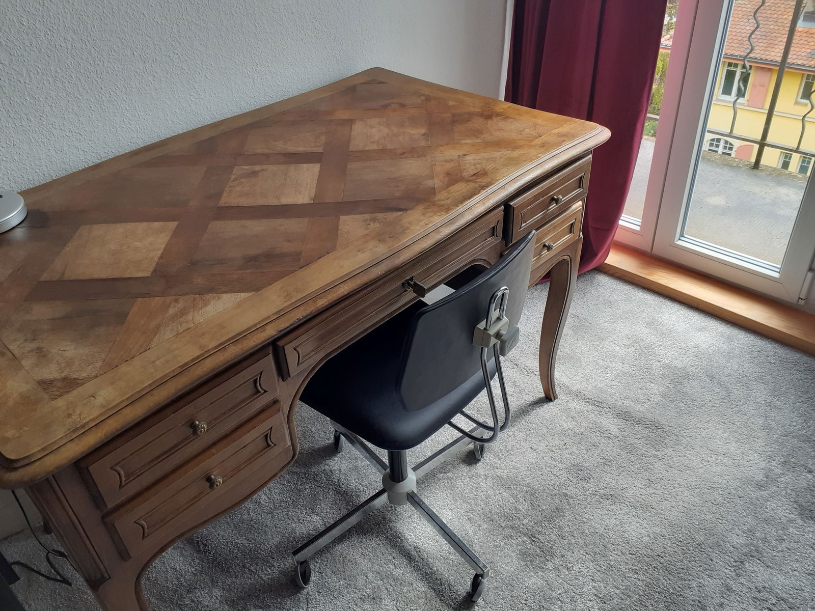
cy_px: 306
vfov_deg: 51.4
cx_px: 408
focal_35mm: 27
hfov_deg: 65.3
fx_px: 636
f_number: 1.9
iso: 50
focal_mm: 3.6
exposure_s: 1/100
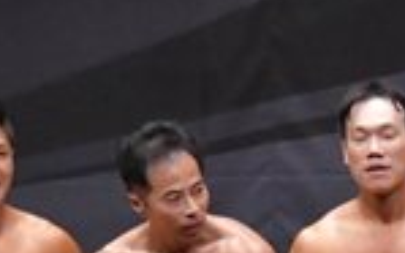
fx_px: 9158
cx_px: 488
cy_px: 509
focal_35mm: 830
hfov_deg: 2.5
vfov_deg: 1.6
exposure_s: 1/400
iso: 8000
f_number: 5.6
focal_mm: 105
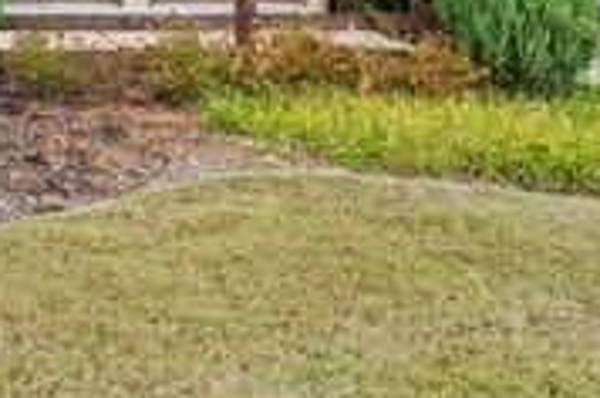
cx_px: 17
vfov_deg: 25.8
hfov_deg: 39.2
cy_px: -110
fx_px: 749
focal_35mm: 45
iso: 100
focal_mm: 16
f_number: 11
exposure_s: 1/25
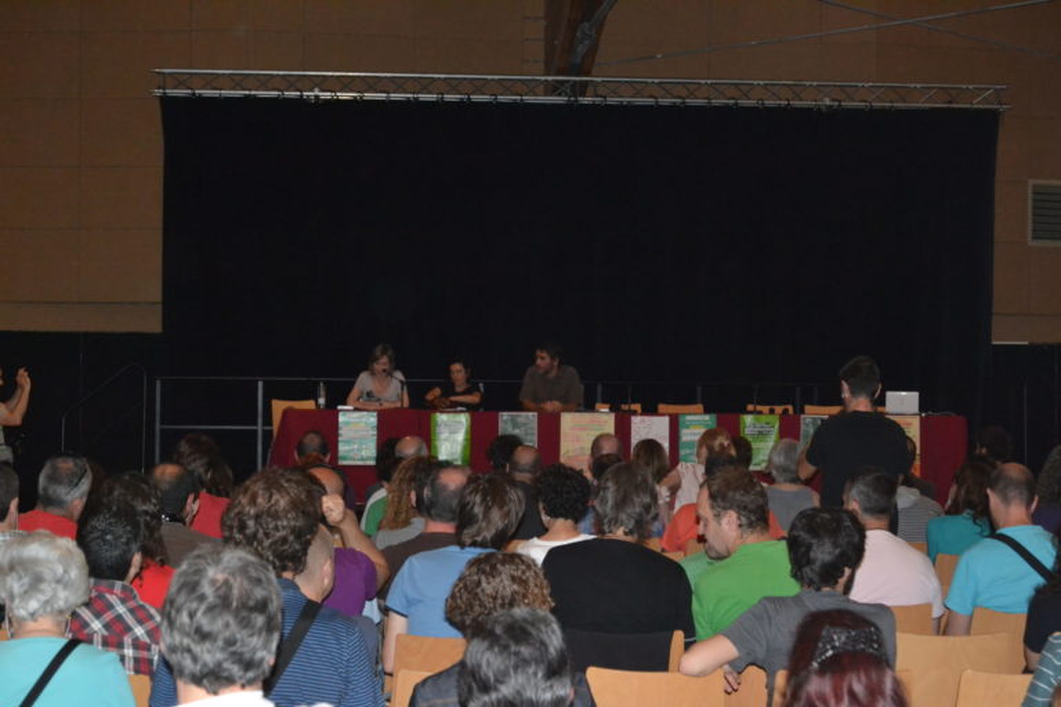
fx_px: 2431
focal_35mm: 82
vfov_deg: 16.6
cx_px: 530
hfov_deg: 24.6
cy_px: 354
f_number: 5.6
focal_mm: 55
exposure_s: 1/60
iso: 3200
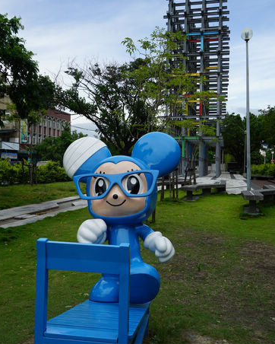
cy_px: 183
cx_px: 139
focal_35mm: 37
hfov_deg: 40.6
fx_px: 372
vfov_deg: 49.5
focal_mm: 21
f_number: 9
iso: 100
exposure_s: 1/100
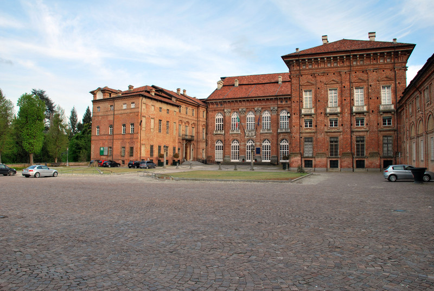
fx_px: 326
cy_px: 146
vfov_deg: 48.0
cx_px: 217
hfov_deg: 67.3
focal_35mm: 27
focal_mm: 18
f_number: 9
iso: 200
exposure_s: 1/60
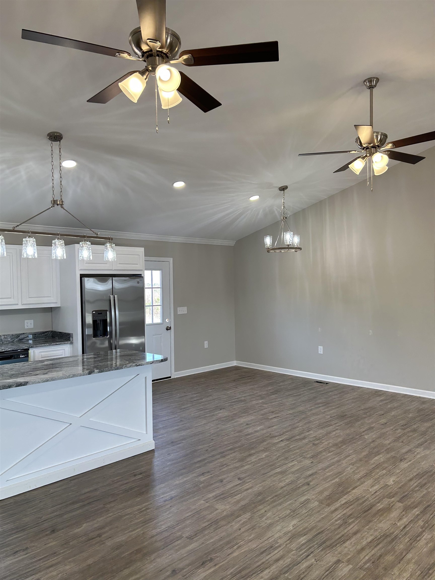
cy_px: 290
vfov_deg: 67.3
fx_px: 436
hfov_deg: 53.1
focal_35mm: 26
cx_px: 218
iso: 64
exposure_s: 1/160
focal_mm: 5.7
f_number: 1.5
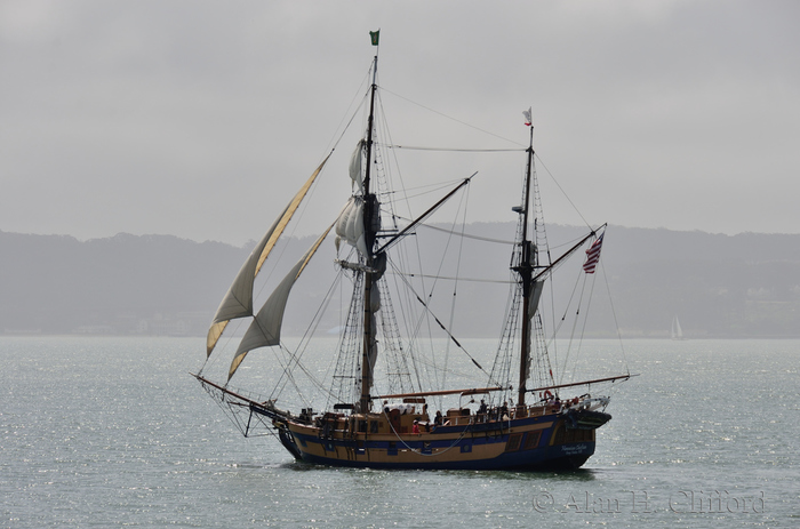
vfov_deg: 7.0
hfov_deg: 10.6
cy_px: 264
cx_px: 400
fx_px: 4323
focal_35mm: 195
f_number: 11
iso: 100
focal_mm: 130
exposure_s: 1/500
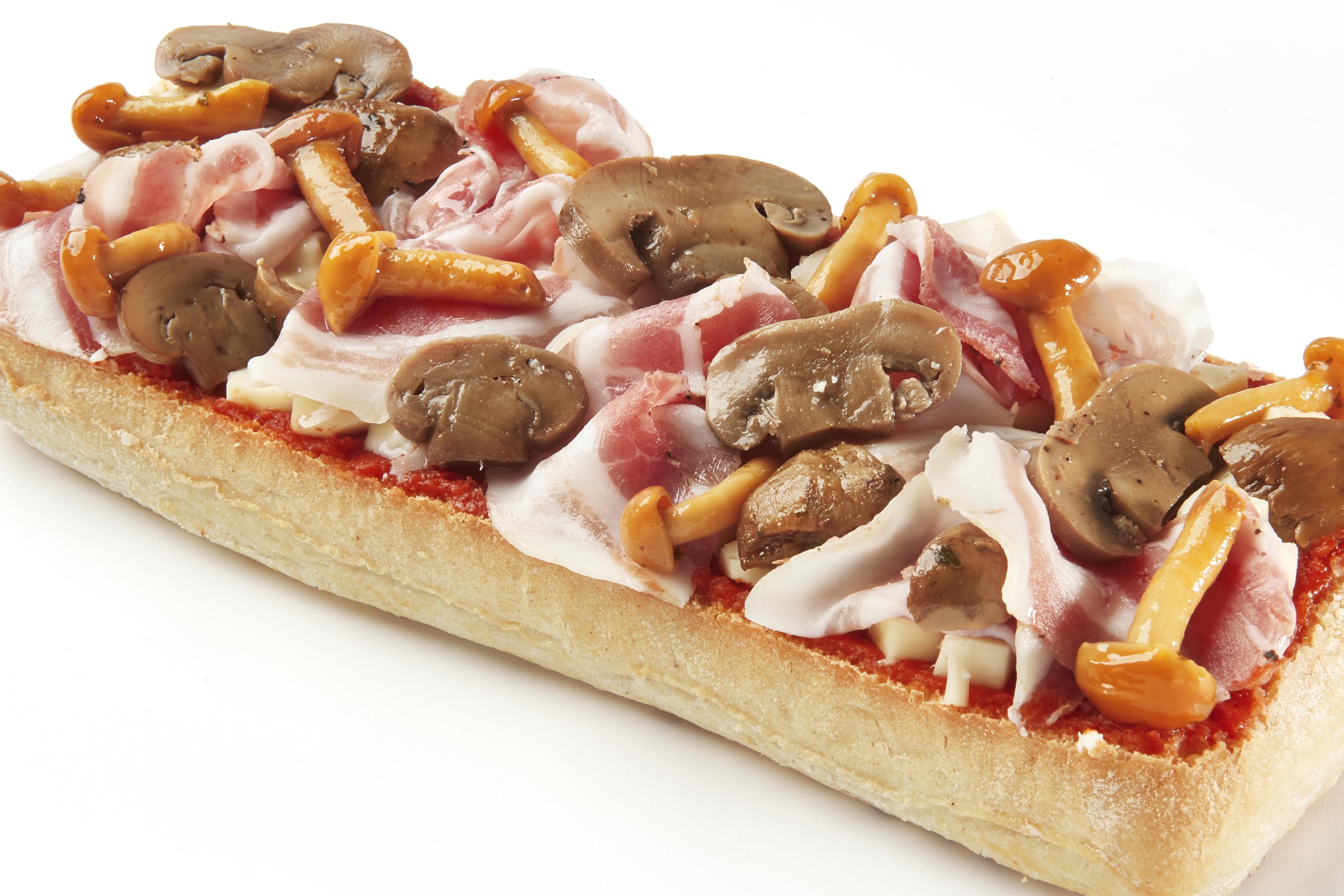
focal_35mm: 86
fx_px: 3210
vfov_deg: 15.9
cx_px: 738
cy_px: 502
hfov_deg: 23.6
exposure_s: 1/200
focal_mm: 38
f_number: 18
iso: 100
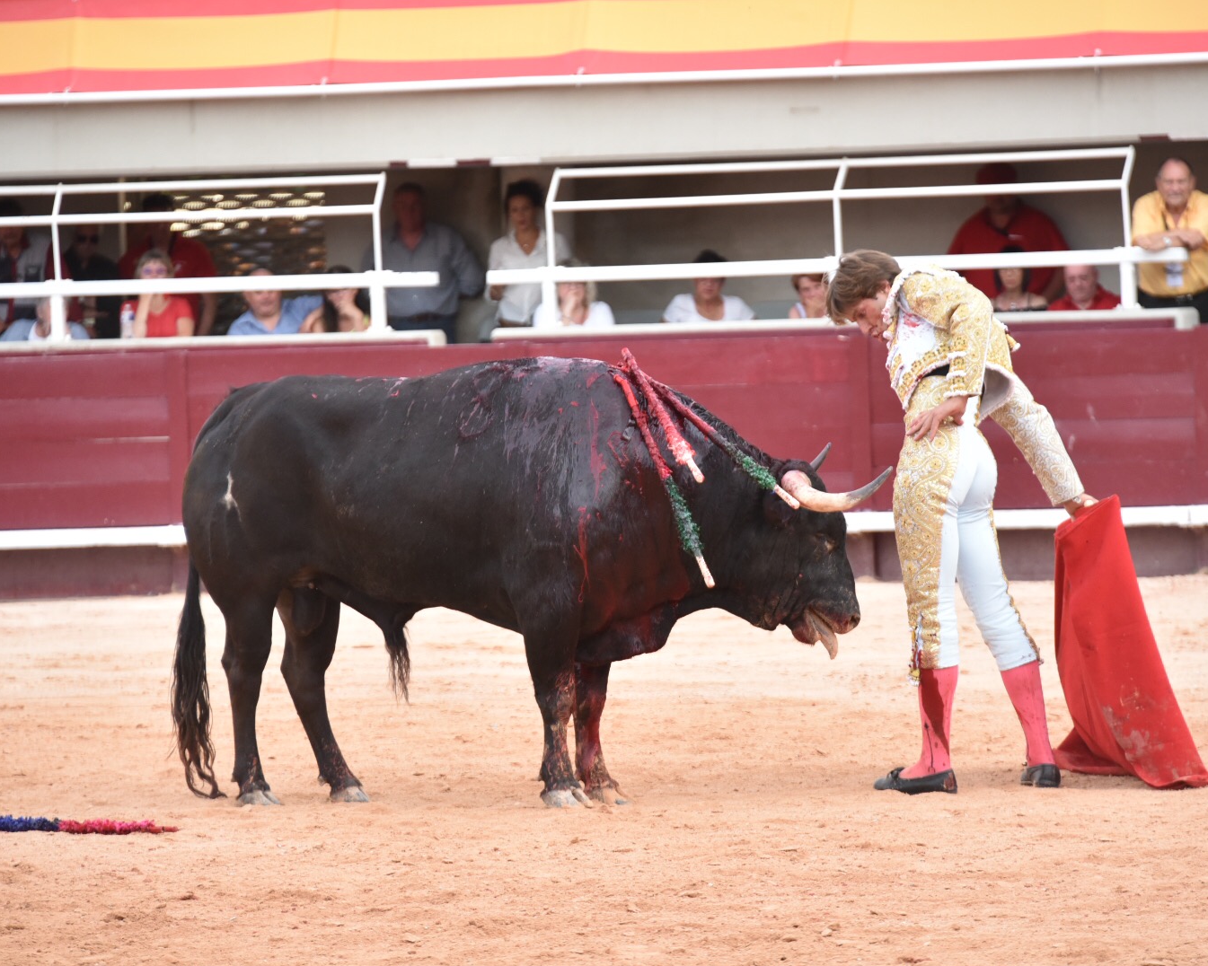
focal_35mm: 226
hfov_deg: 8.5
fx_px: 8080
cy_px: 484
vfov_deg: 6.8
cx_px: 665
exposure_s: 1/500
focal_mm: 200
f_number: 5.6
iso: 2000
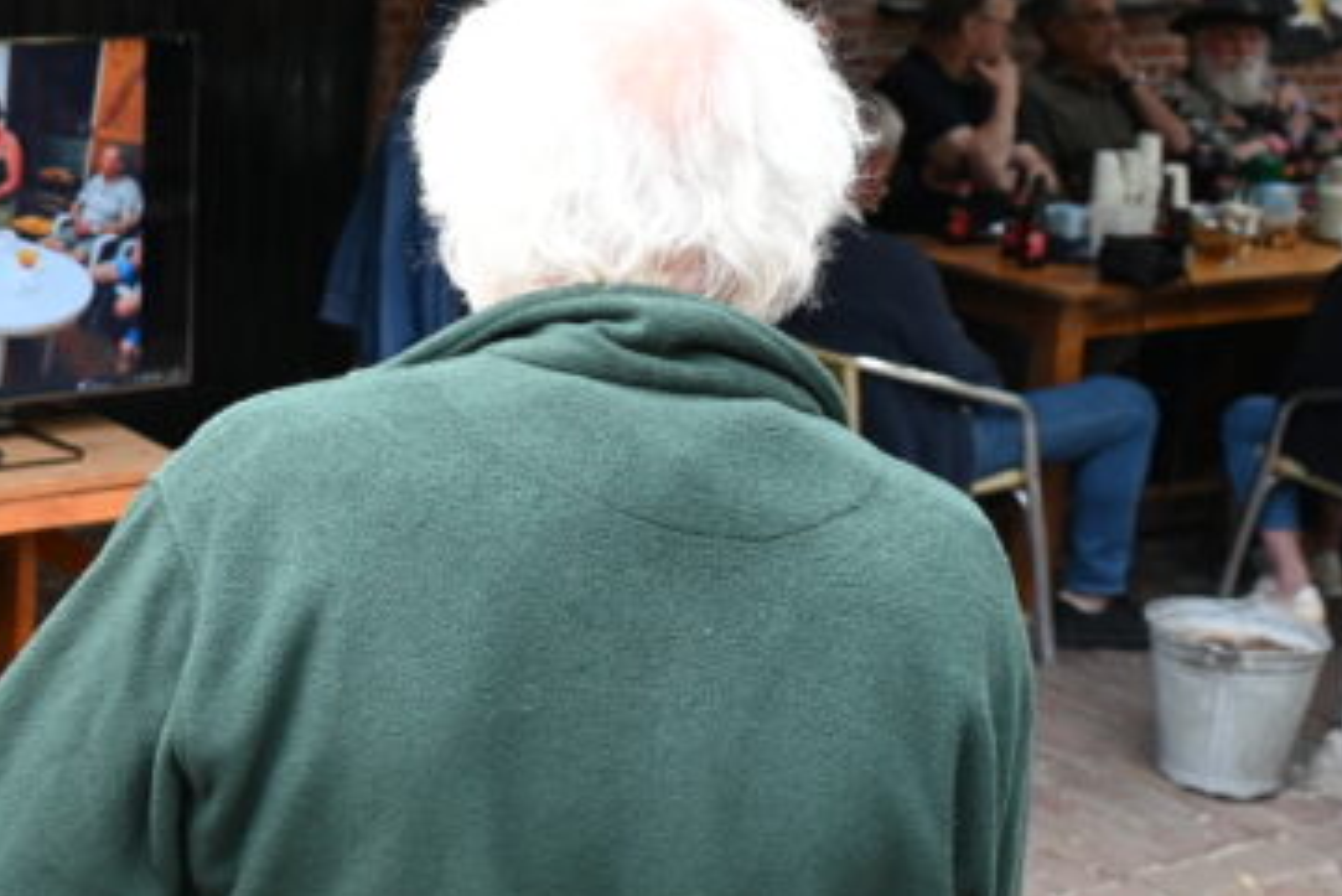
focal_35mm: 68
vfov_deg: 19.9
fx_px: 2536
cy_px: 253
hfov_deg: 28.1
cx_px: 45
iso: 900
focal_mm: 24
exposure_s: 1/125
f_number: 4
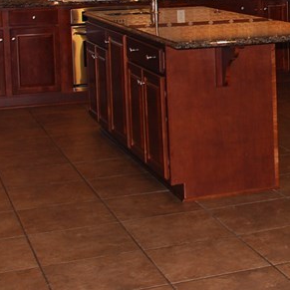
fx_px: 900
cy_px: 22
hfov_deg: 17.3
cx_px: 361
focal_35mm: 95
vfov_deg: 18.0
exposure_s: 1/60
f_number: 3.8
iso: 280
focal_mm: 20
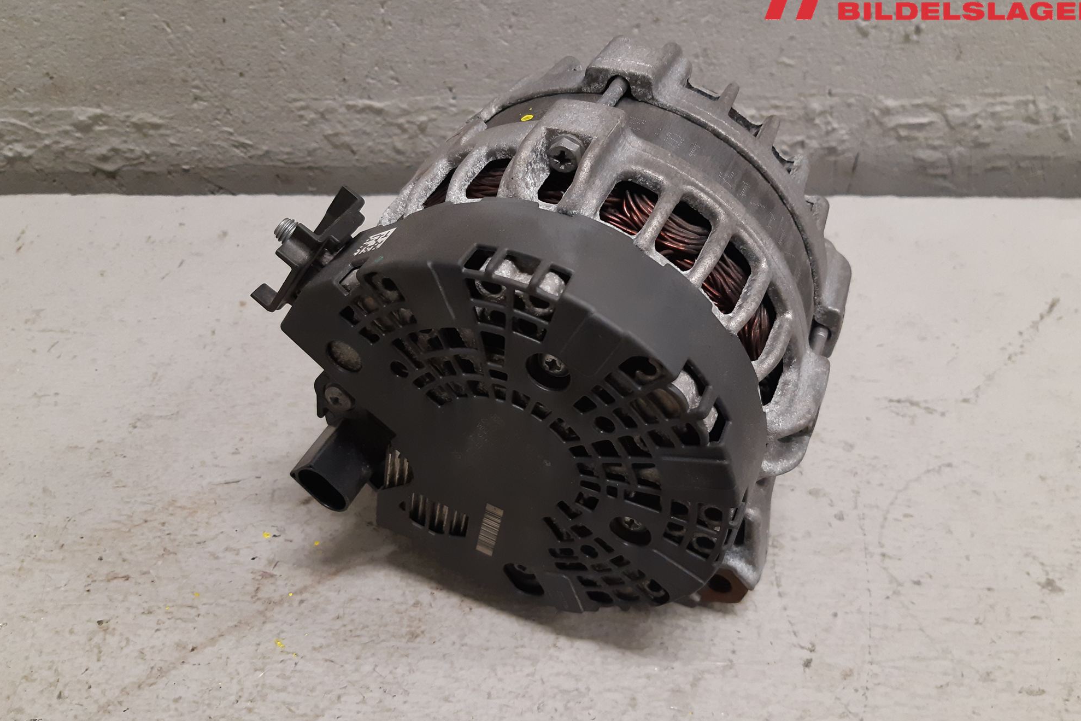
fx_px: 841
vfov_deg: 46.4
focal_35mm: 28
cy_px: 347
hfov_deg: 65.5
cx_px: 540
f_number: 1.7
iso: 200
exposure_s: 1/50
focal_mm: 3.93
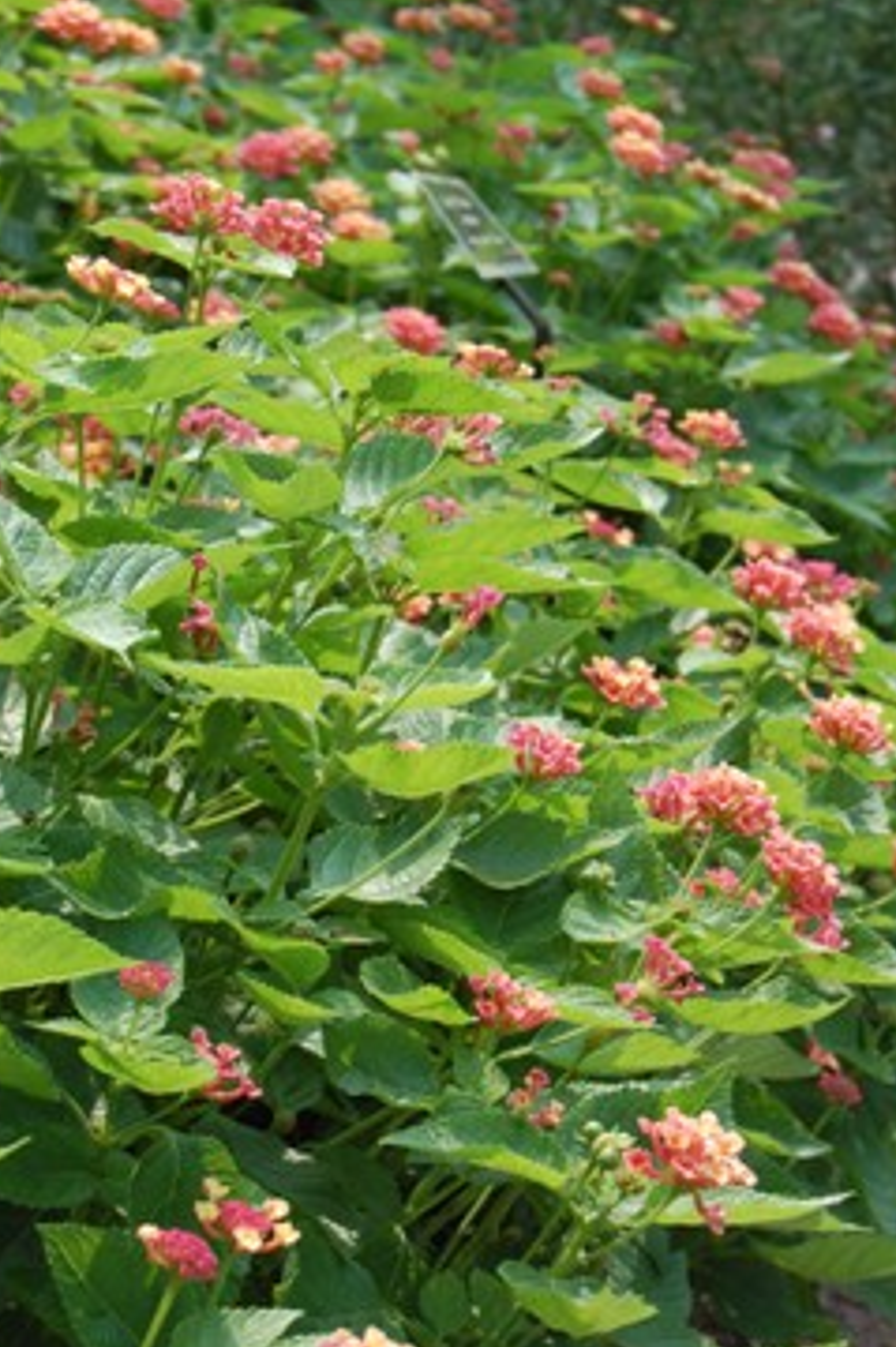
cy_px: 728
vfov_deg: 19.1
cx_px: 499
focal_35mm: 107
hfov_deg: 12.8
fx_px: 3998
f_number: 7.1
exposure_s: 1/200
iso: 200
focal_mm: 40
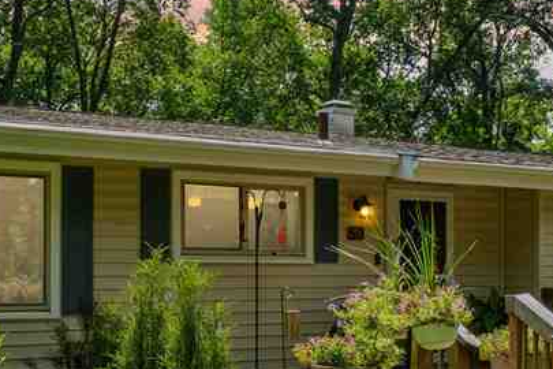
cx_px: 268
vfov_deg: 22.4
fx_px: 922
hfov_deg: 33.4
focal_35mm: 60
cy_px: 278
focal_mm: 19
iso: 400
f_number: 9
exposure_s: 1/250
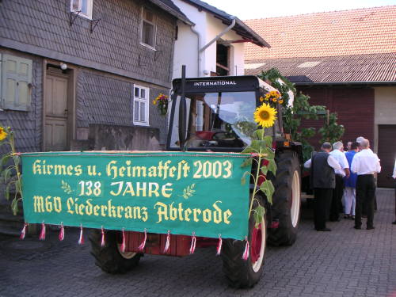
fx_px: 435
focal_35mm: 38
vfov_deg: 37.7
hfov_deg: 49.0
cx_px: 198
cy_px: 148
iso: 50
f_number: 2.8
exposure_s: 1/125
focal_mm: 6
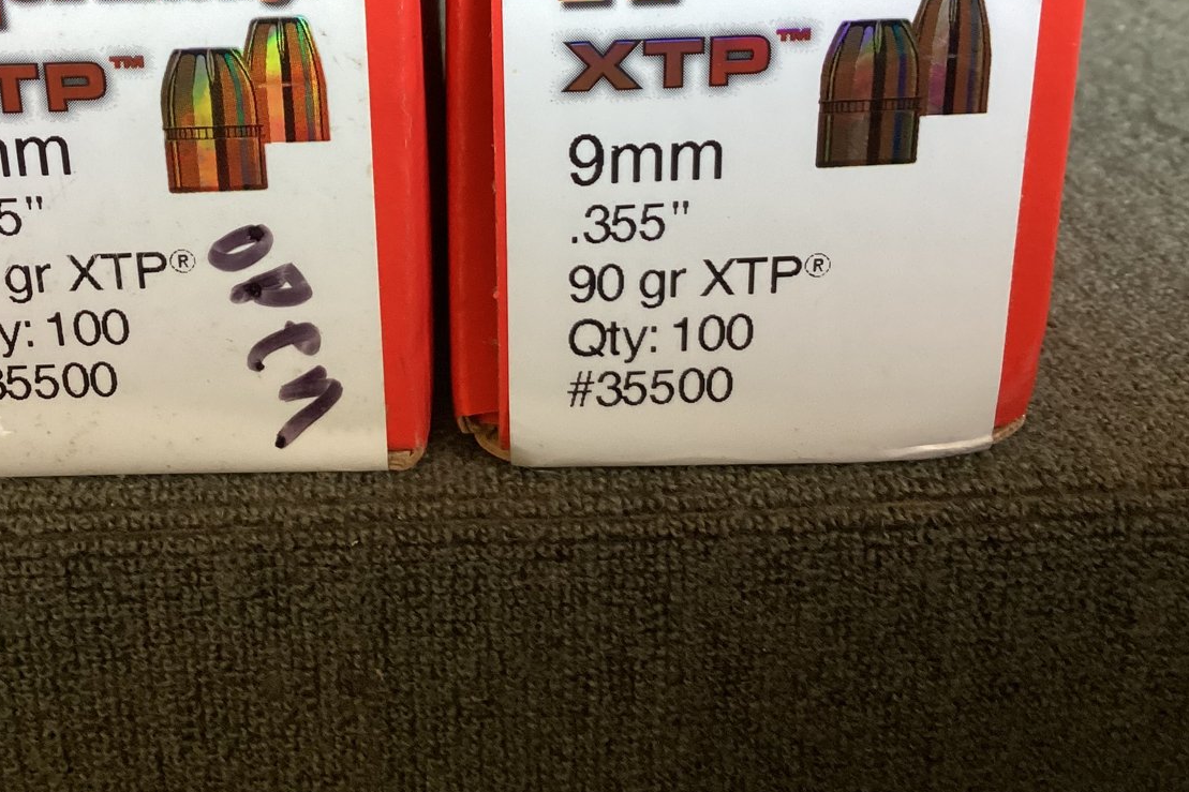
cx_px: 444
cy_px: 199
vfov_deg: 30.0
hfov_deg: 44.1
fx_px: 1453
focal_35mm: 44
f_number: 2.4
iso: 200
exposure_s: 1/50
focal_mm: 3.3
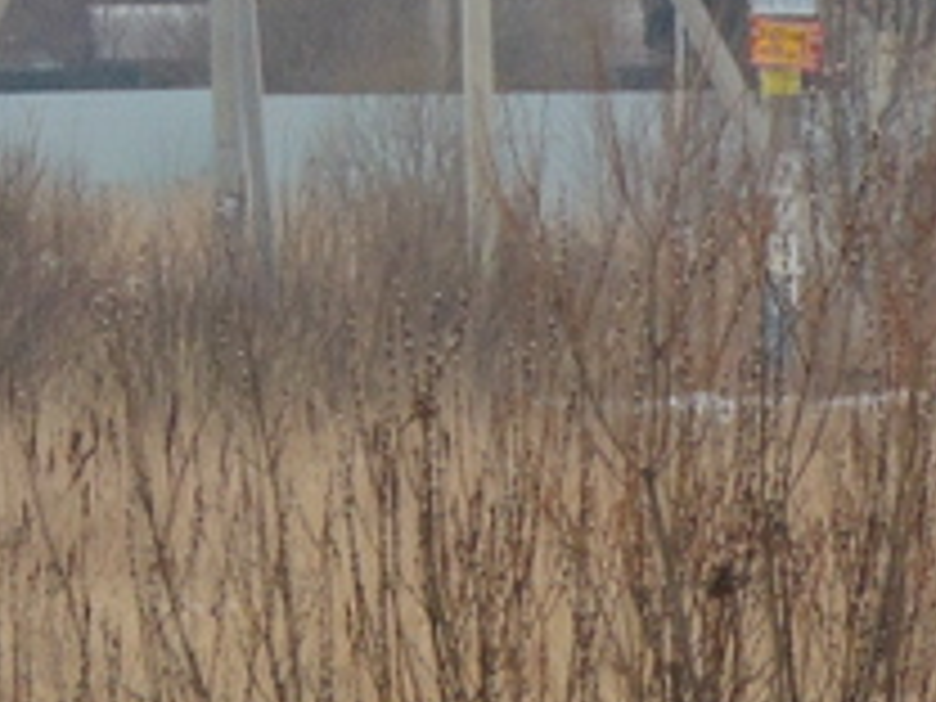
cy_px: -502
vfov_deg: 0.8
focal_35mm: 1925
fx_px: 52051
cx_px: -333
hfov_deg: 1.0
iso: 400
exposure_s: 1/200
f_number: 4.9
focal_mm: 83.8
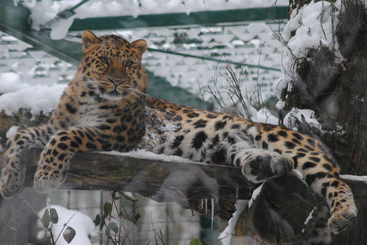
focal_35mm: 210
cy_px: 122
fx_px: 2143
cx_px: 184
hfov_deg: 9.8
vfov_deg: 6.6
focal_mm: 140
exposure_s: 1/500
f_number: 4.2
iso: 1000
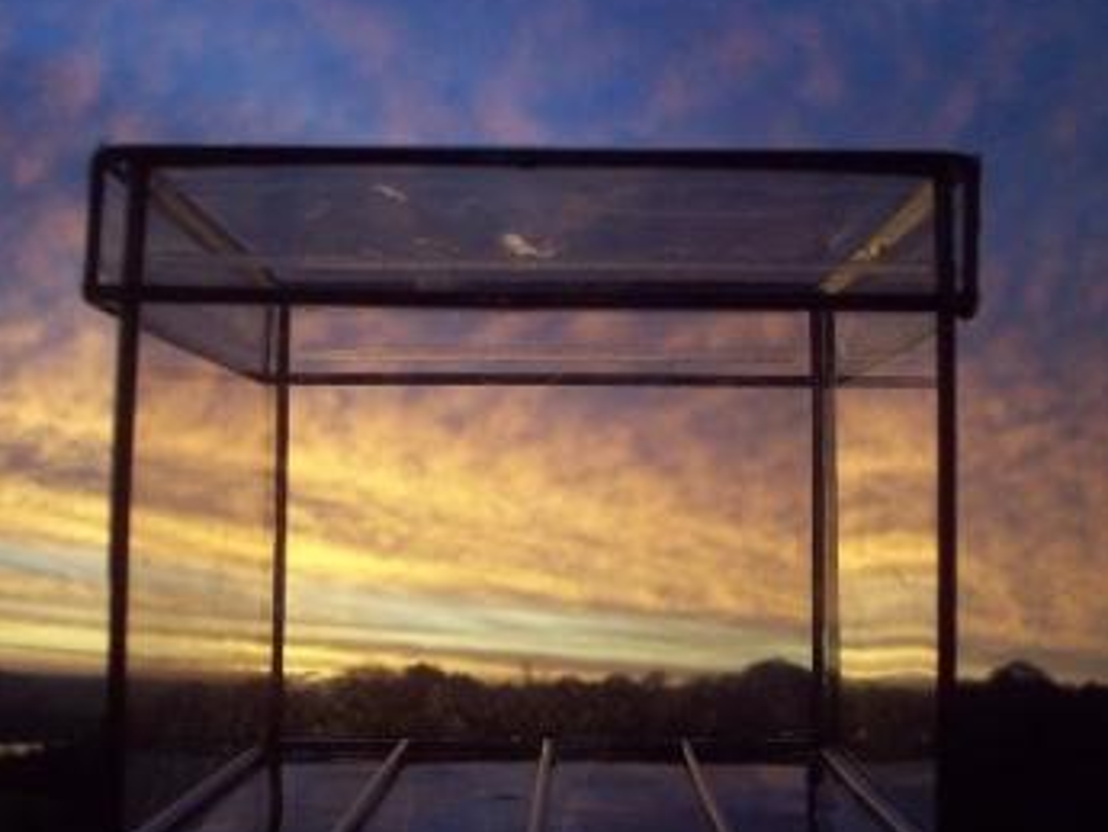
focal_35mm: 48
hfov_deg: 39.6
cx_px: 511
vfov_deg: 30.3
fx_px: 1537
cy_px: 414
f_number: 2.8
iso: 89
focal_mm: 6.2
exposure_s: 1/128
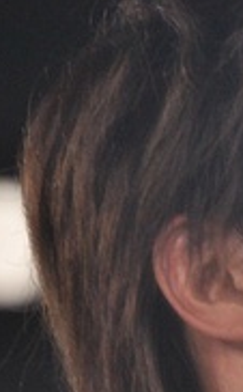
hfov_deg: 0.9
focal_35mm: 1513
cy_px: 426
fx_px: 16108
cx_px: 155
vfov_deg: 1.4
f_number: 5.6
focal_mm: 300
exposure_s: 1/400
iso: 1000
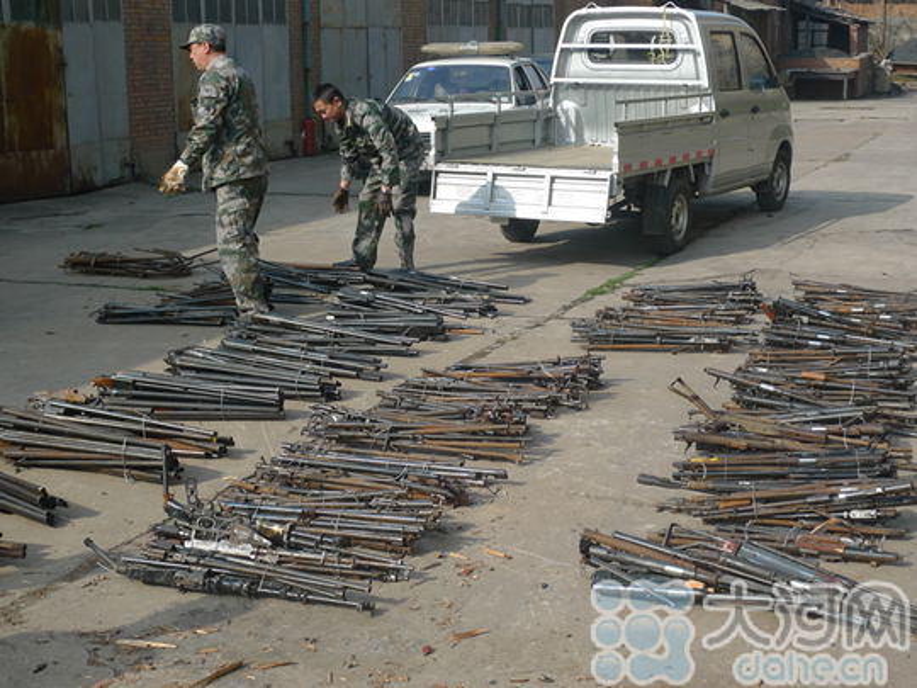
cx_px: 458
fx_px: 1510
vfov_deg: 25.7
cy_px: 344
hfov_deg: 33.8
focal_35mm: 57
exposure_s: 1/500
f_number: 4
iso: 80
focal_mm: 12.1
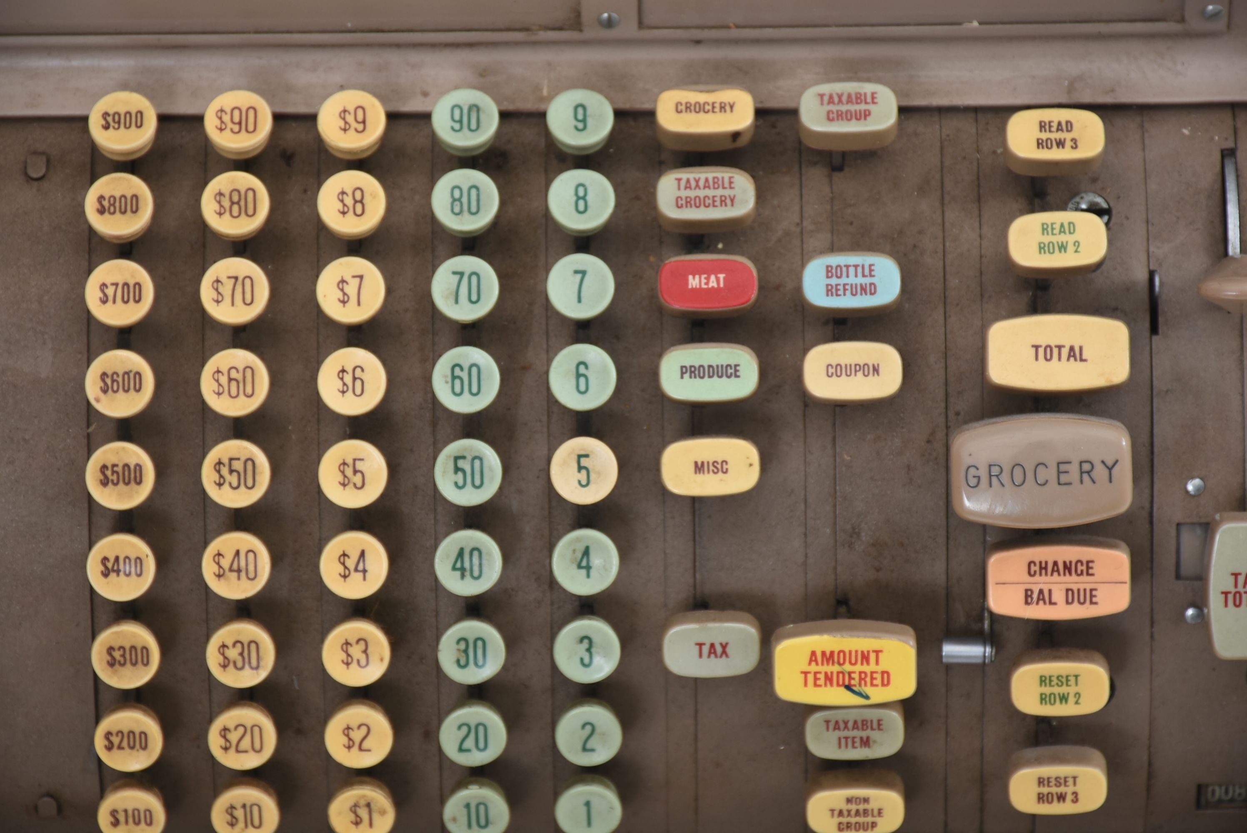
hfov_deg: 9.8
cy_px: 416
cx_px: 624
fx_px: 7280
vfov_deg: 6.6
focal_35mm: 210
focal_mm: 140
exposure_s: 1/160
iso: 200
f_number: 9
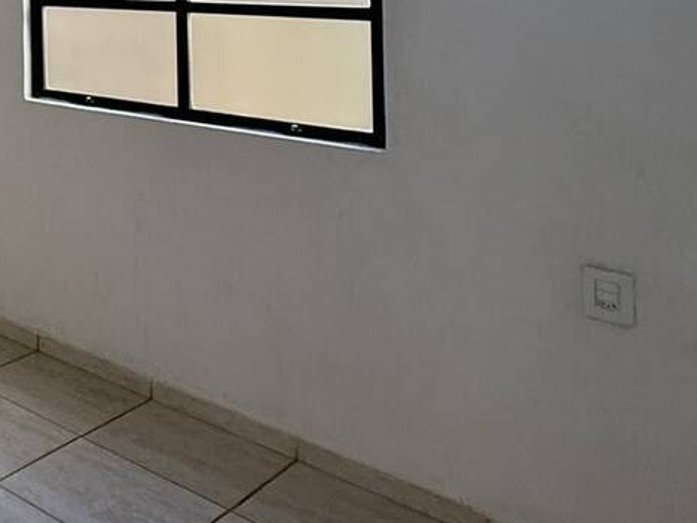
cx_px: -342
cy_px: -59
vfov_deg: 30.0
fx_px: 866
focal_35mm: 43
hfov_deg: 28.6
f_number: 2.2
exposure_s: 1/99
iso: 200
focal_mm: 2.22
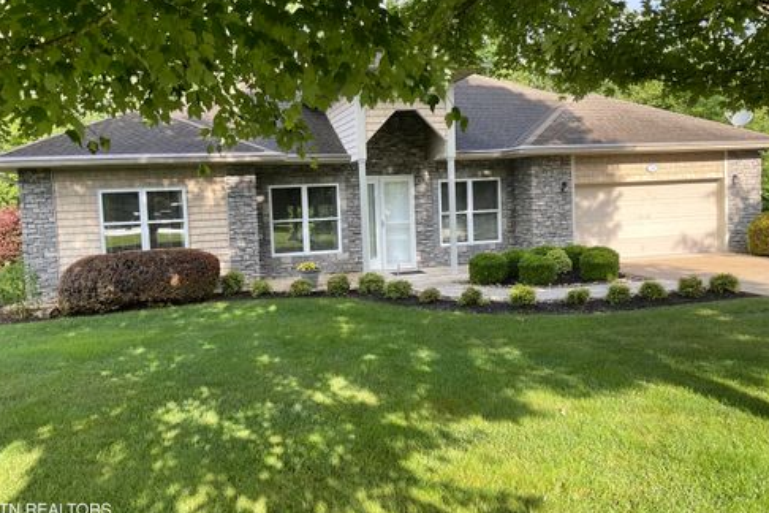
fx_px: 662
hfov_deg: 60.3
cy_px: 240
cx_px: 381
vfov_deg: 42.3
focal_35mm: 31
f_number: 1.8
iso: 16
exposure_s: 1/261
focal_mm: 3
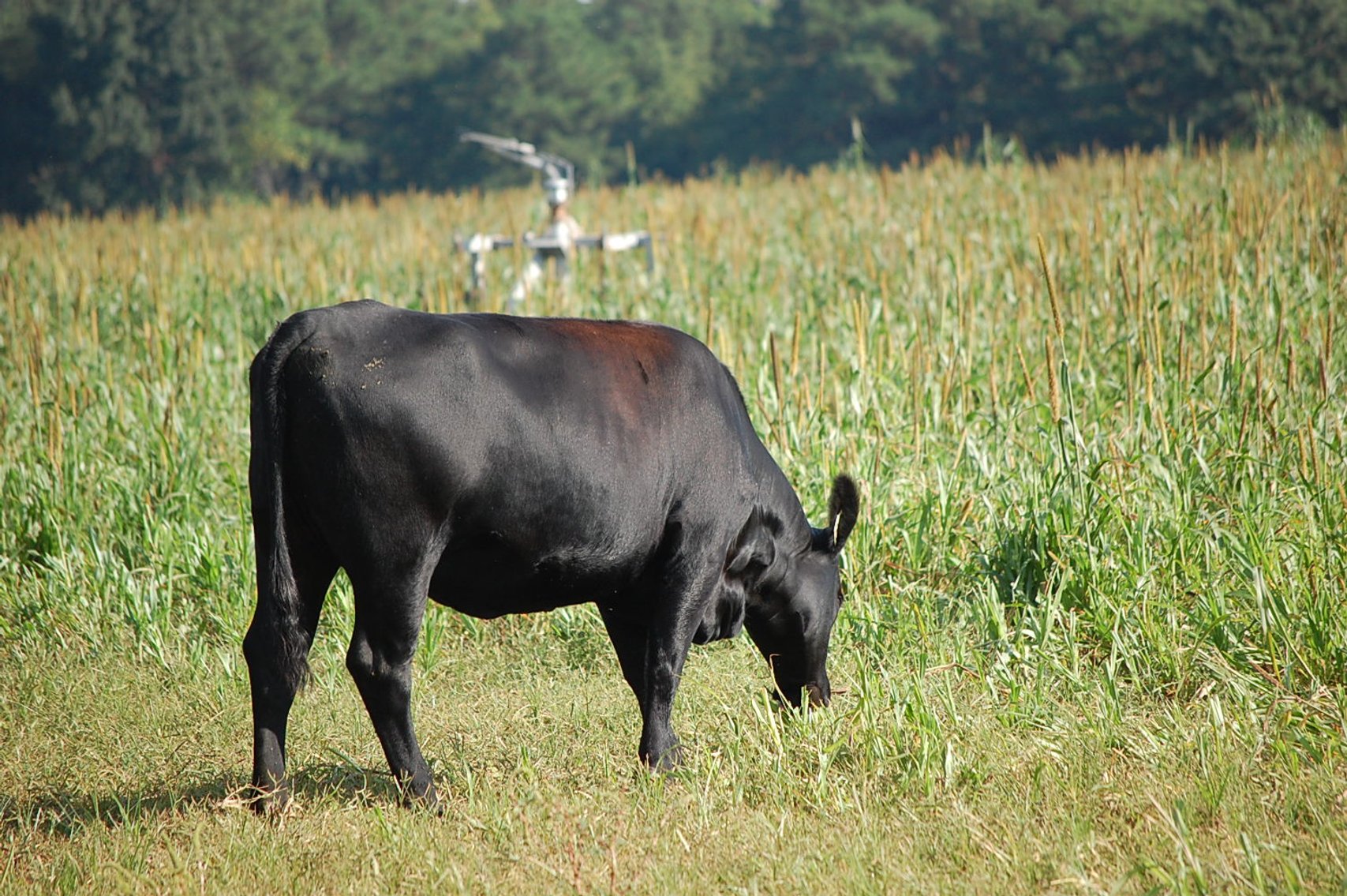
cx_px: 674
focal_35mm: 240
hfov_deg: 8.6
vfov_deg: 5.7
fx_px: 8972
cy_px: 448
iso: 400
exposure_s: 1/800
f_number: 5.3
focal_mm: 160
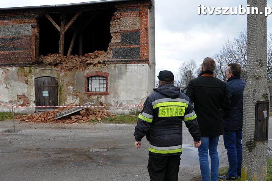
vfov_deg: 40.9
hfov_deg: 58.6
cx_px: 122
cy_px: 105
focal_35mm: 32
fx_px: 242
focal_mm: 18
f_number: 9
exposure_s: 1/320
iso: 1000
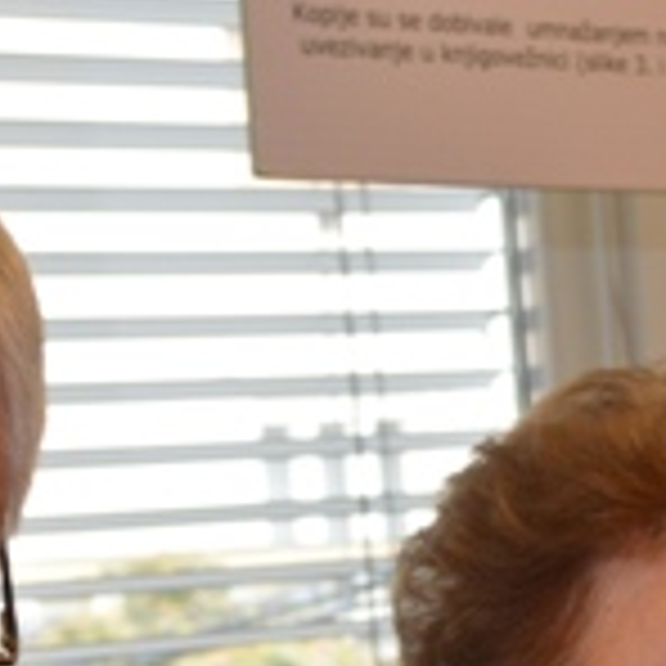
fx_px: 2873
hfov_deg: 13.2
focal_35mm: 132
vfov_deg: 12.9
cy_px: 760
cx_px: 306
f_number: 4
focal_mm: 24
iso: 450
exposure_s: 1/60
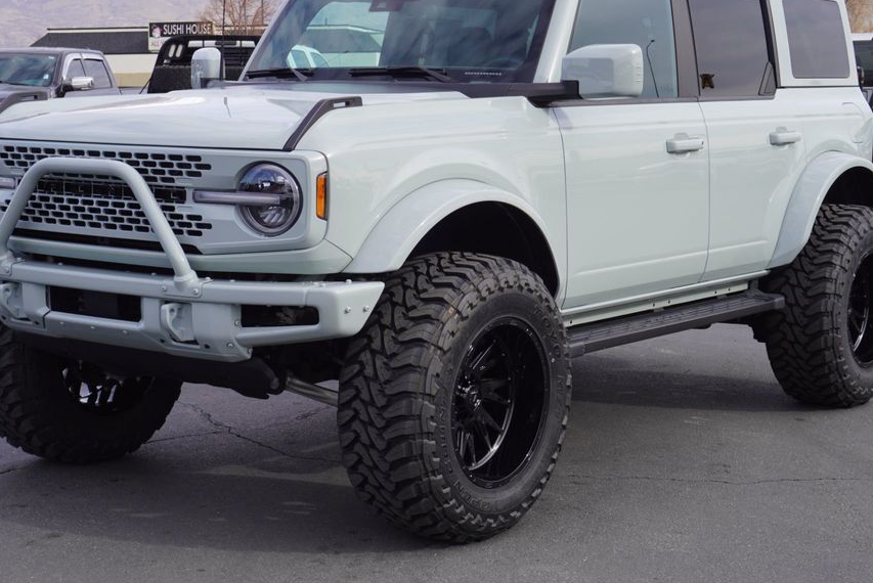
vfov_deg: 20.5
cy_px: 255
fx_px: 1616
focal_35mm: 67
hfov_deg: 30.2
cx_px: 410
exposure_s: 1/100
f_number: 9
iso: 100
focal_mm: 37
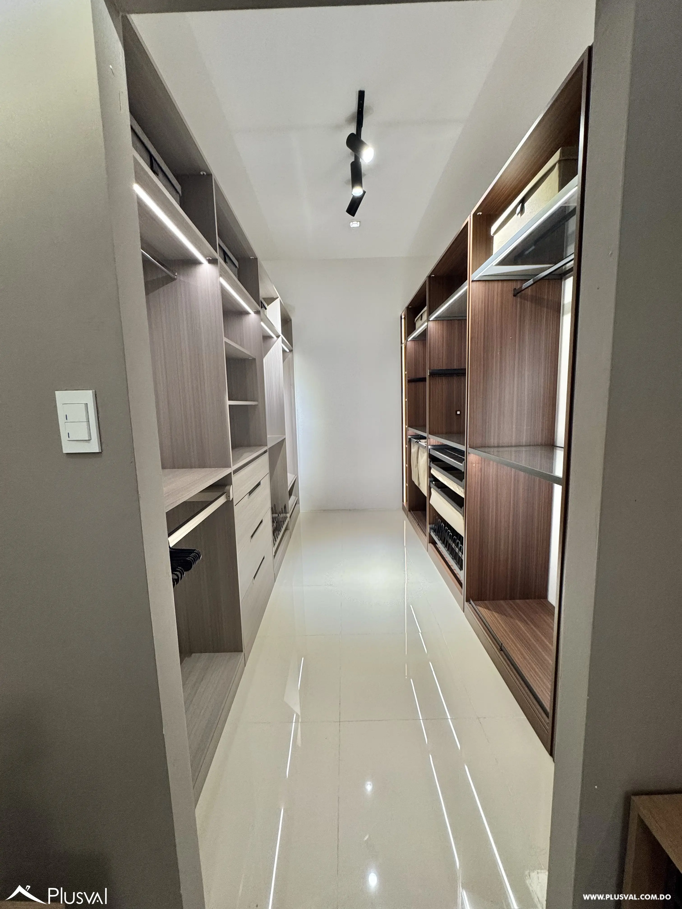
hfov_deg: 85.7
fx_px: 368
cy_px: 454
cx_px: 341
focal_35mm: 14
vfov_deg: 102.1
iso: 200
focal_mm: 2.22
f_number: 2.2
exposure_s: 1/115
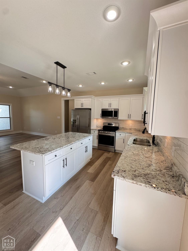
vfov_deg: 102.1
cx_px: 94
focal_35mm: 14
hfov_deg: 85.7
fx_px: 101
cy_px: 126
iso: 200
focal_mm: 2.22
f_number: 2.2
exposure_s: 1/120
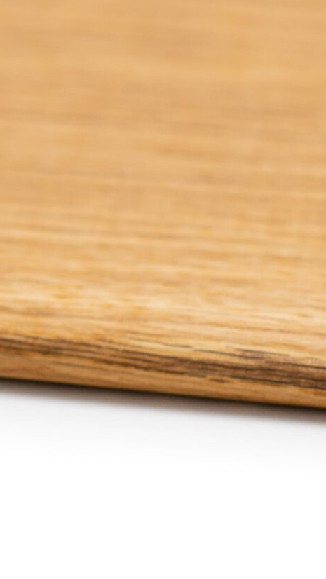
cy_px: 108
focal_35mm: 268
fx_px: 4110
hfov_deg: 4.5
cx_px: 653
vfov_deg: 8.0
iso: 200
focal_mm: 55
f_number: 22
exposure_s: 1/10
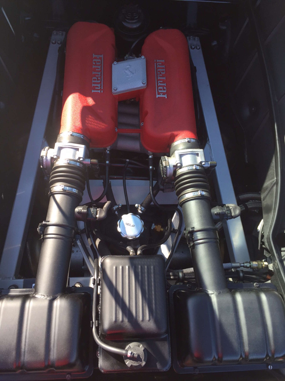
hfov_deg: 48.2
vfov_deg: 61.7
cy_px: 190
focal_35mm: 29
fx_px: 318
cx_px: 142
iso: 32
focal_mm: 4.15
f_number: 2.2
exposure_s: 1/295
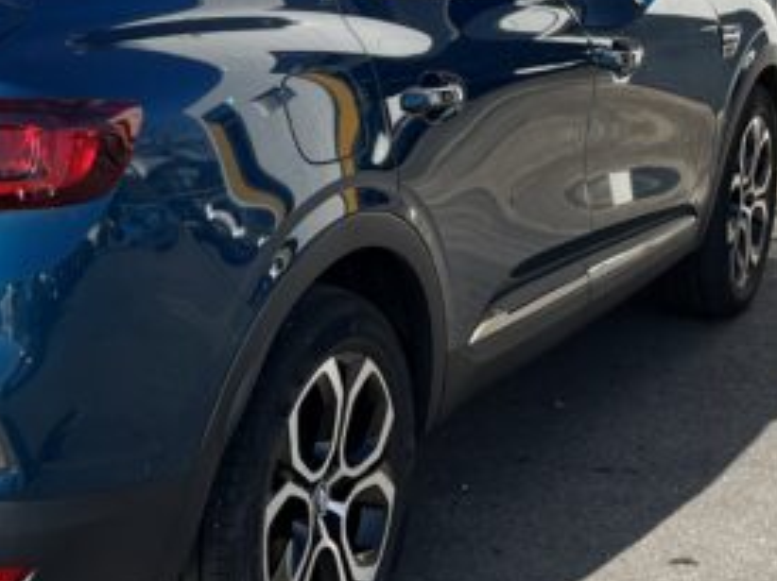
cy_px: 176
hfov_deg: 24.7
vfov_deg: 19.3
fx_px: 1704
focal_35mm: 76
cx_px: 43
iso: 50
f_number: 1.6
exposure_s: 1/2137
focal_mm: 5.1
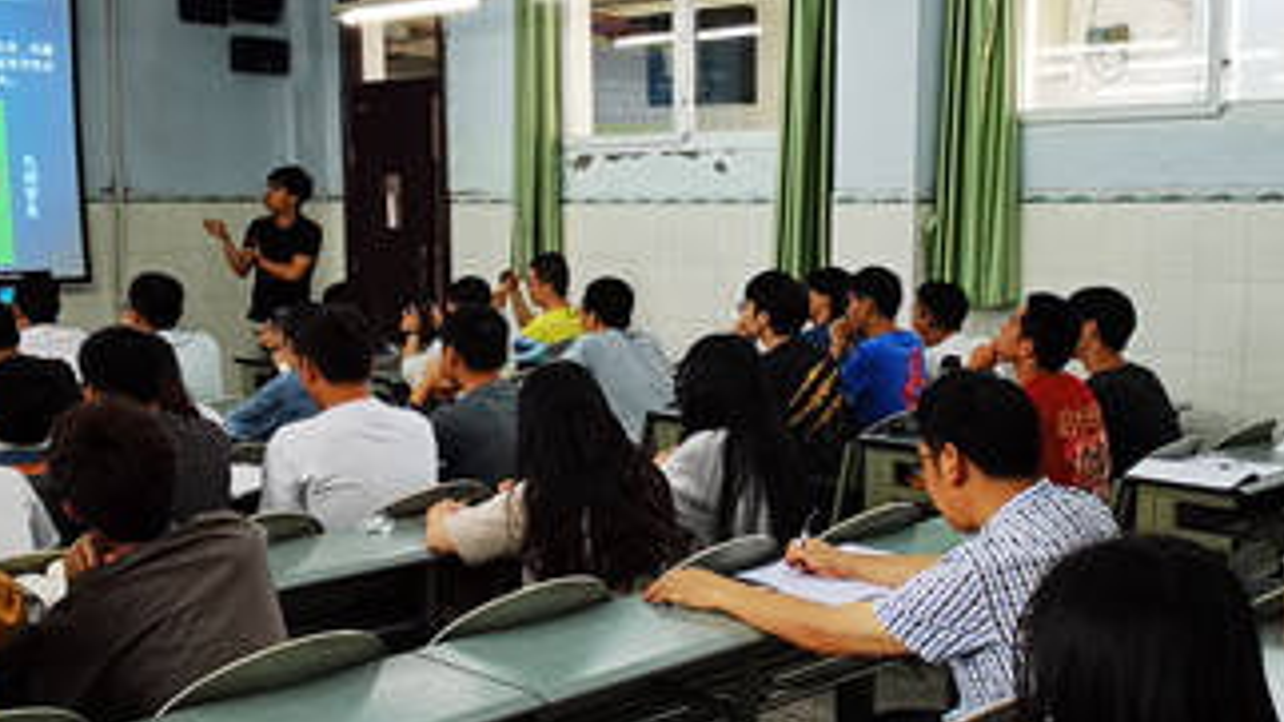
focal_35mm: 46
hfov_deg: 44.6
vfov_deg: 25.9
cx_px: 650
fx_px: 1566
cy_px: 395
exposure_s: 1/50
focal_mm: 2.26
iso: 200
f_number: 2.2
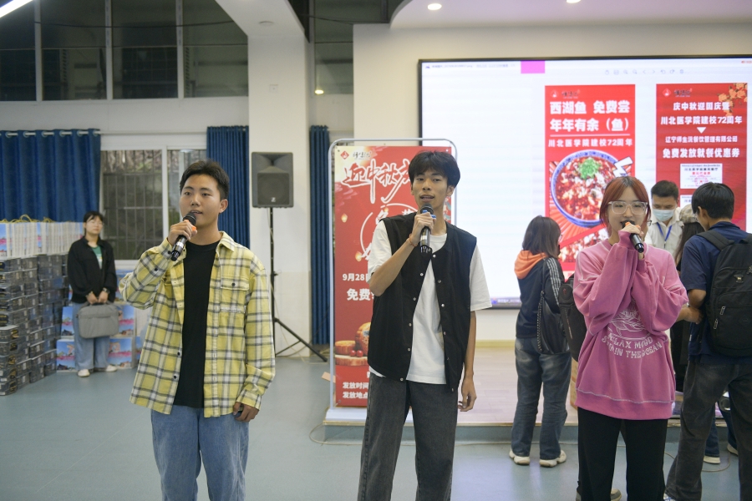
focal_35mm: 35
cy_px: 250
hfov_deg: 54.4
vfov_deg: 37.9
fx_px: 731
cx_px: 376
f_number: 3.2
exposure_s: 1/250
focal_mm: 35
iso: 2000
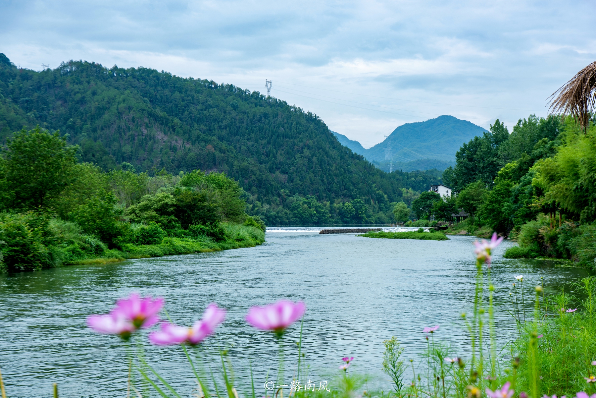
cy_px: 199
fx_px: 1159
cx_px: 298
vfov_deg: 19.5
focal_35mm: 70
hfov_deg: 28.8
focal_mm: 70
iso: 200
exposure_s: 1/80
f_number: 11
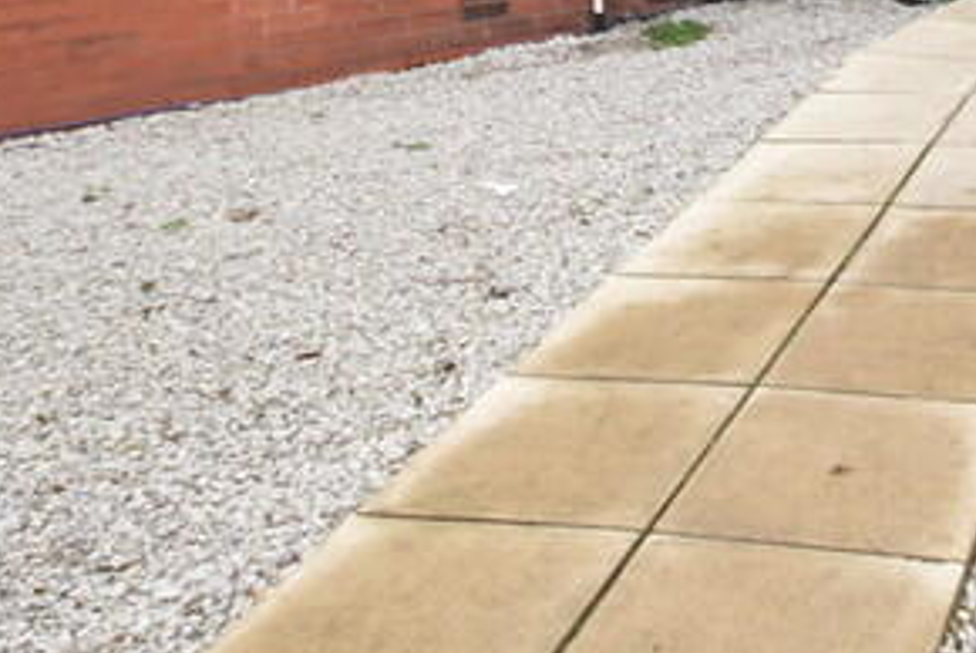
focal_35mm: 61
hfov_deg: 30.8
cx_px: 949
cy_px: -424
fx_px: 1652
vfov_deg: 18.7
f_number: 4.2
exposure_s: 1/25
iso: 100
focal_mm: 11.5
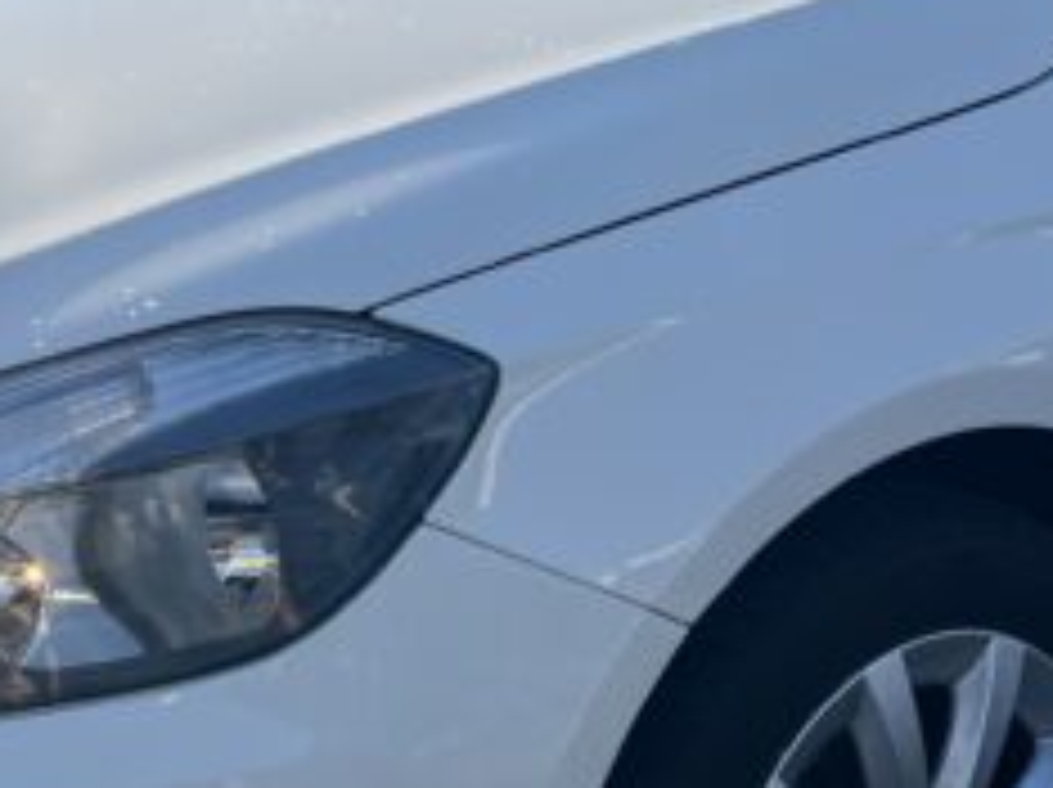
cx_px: 675
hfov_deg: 22.0
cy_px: 306
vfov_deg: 16.5
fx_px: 2705
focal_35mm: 89
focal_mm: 5.7
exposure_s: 1/2915
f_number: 1.5
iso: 50
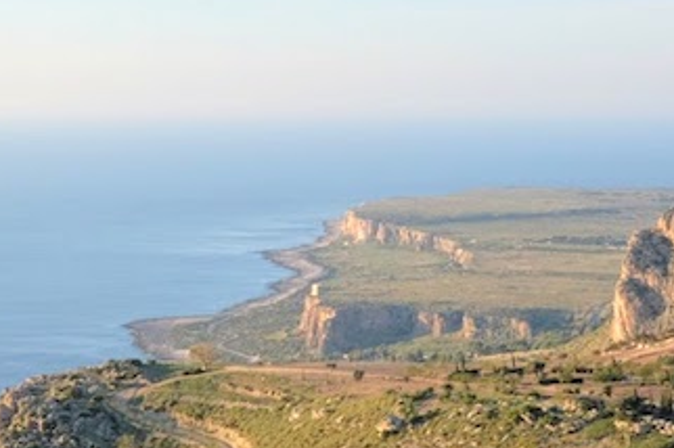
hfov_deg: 19.4
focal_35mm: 102
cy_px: 233
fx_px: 1908
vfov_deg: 13.4
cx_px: -21
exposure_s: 1/200
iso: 800
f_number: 14
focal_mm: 27
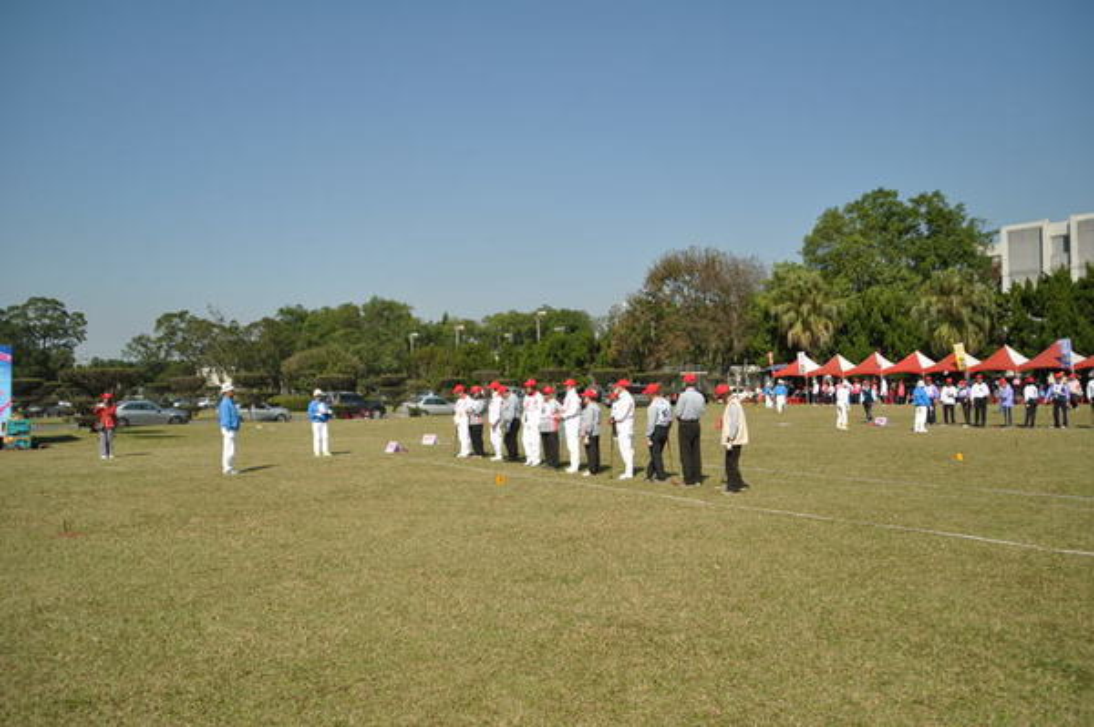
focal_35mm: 33
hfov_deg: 57.3
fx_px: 1002
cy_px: 364
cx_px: 547
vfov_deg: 39.9
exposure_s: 1/1600
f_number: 3.5
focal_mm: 22
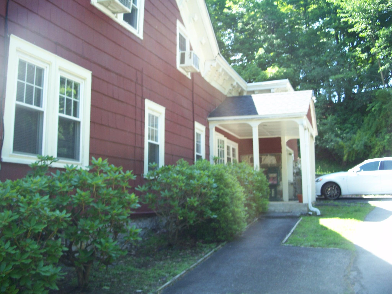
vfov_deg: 38.7
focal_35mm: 37
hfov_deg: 50.1
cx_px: 196
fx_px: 419
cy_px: 147
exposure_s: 1/80
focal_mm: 7.8
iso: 64
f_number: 2.8
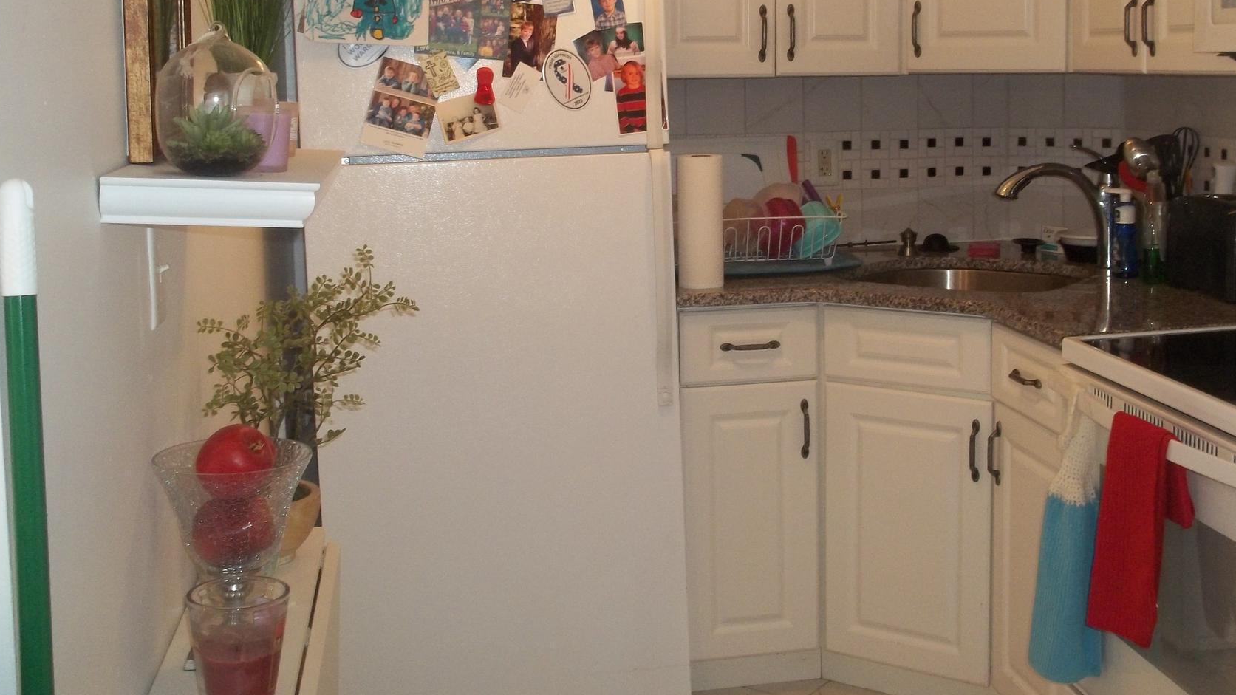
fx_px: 1442
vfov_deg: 26.9
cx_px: 745
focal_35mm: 44
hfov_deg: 46.1
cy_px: 205
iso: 160
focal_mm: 5.9
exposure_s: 1/30
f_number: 3.3
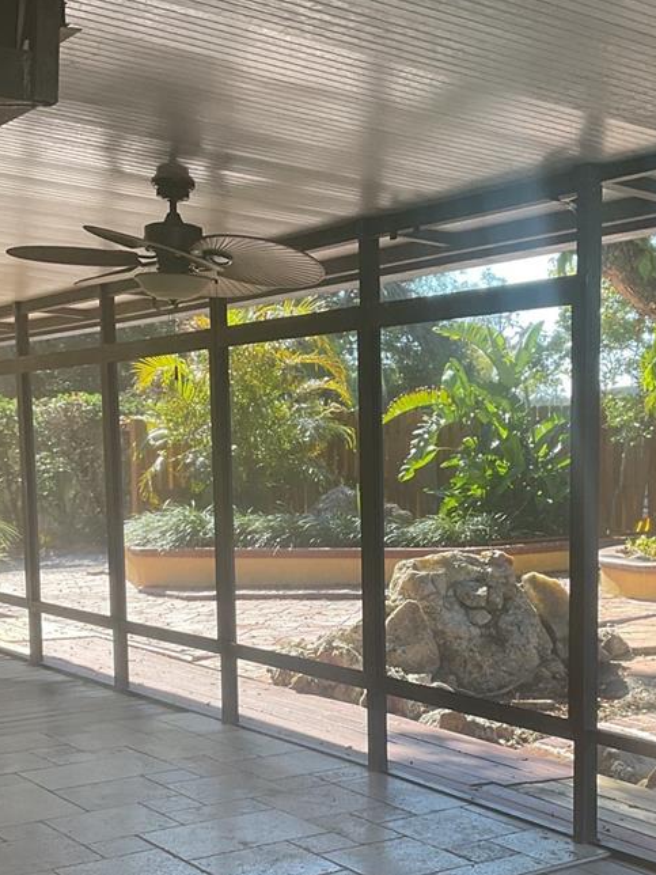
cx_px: 409
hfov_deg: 26.9
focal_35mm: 54
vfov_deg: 35.2
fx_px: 1364
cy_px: 591
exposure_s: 1/120
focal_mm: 3
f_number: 1.8
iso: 20
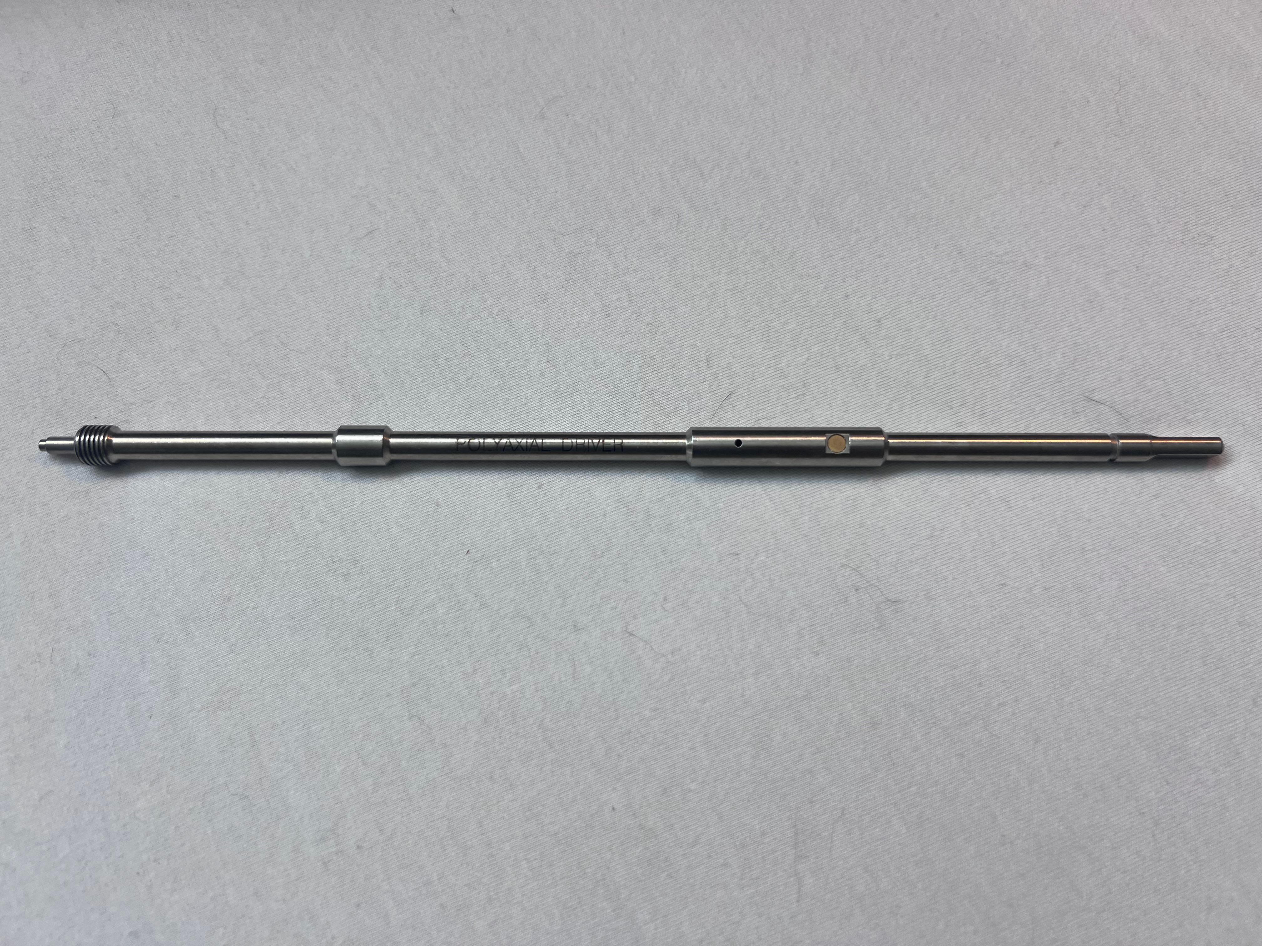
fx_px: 948
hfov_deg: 67.3
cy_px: 473
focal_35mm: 26
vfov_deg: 53.1
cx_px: 631
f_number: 1.5
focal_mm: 5.7
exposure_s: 1/120
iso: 40
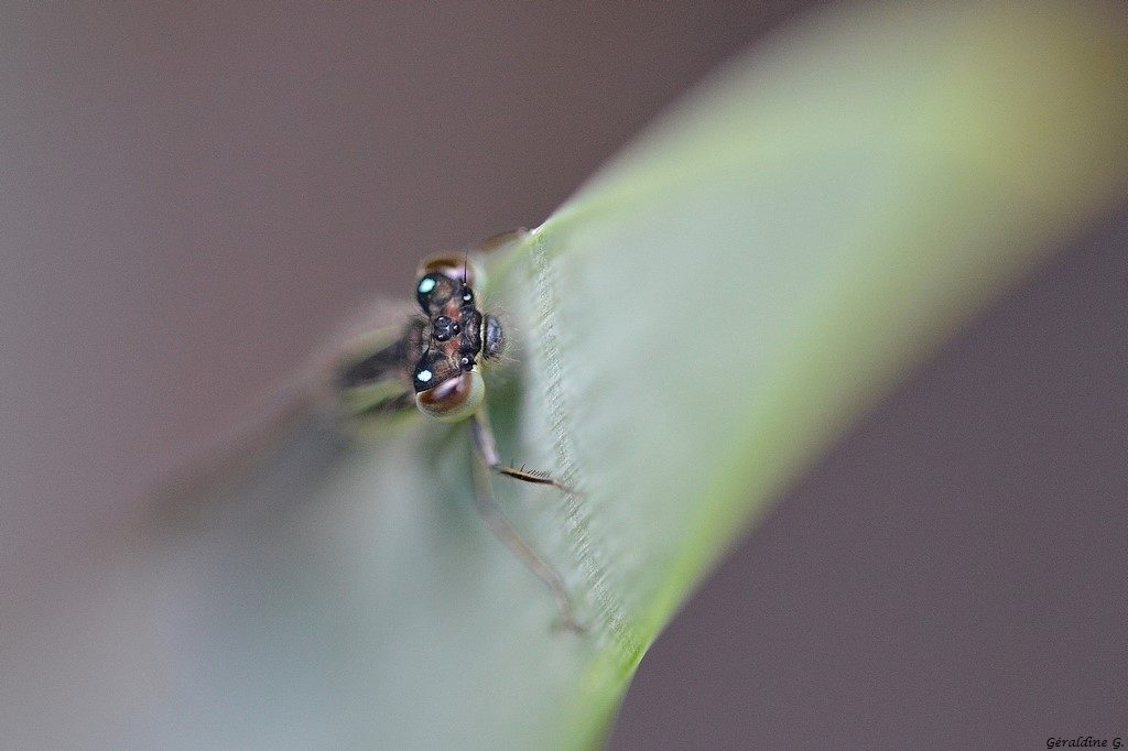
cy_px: 376
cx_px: 564
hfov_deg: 13.0
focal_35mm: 158
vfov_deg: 8.7
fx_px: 4933
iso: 1600
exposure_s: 1/320
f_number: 5
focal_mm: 105
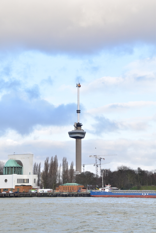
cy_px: 116
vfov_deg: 27.0
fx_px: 487
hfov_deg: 18.2
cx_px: 78
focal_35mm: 75
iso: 125
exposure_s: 1/100
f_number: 6.3
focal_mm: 50
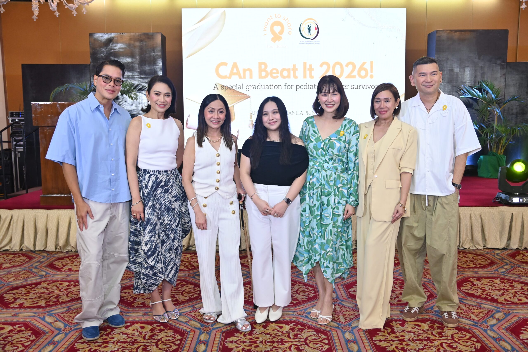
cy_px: 176
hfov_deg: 53.1
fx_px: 528
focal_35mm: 36
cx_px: 264
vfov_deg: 36.9
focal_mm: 24
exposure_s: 1/160
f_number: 4
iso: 800
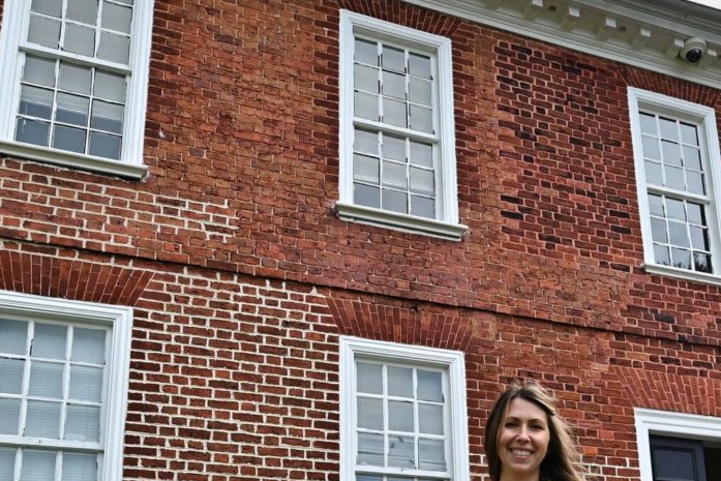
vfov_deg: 27.0
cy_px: 489
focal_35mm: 47
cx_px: 484
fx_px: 941
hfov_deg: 41.3
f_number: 5.6
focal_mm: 16
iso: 500
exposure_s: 1/2000
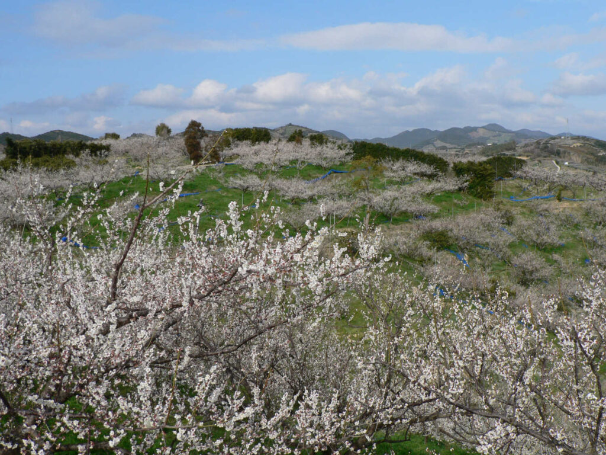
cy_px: 228
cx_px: 303
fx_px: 630
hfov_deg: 51.4
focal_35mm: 36
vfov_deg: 39.7
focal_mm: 6
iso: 80
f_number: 5.6
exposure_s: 1/500
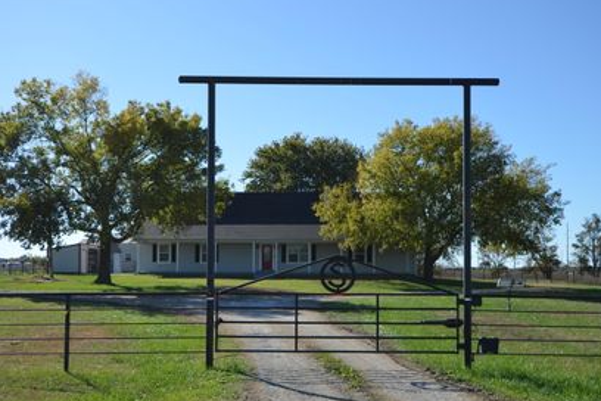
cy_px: 225
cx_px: 296
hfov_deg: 44.5
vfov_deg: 30.5
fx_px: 734
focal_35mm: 44
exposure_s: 1/250
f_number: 8
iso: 110
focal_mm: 24
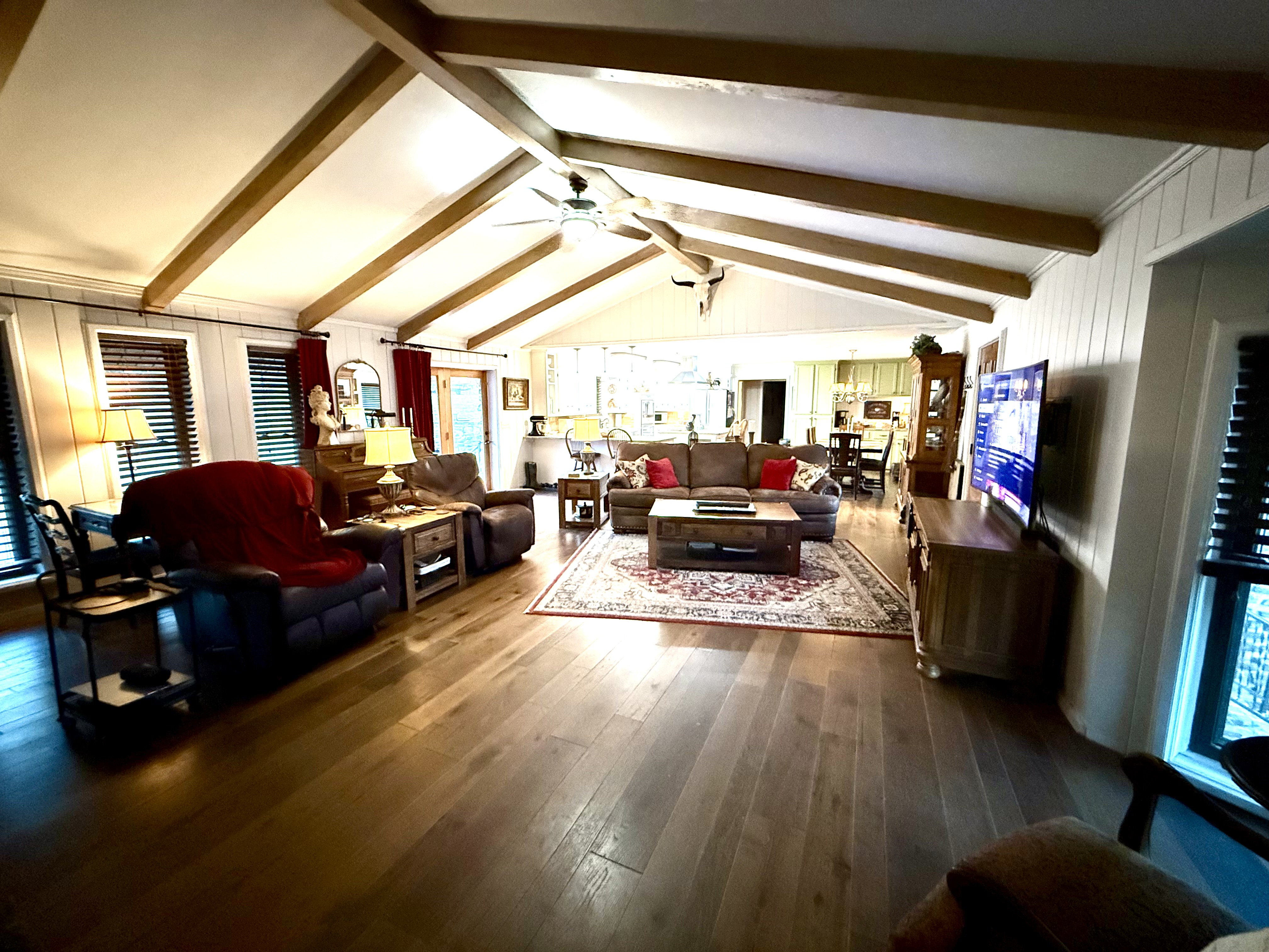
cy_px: 476
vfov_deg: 85.7
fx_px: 513
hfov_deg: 102.1
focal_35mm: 14
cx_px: 634
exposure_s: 1/60
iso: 1000
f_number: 2.2
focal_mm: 2.22
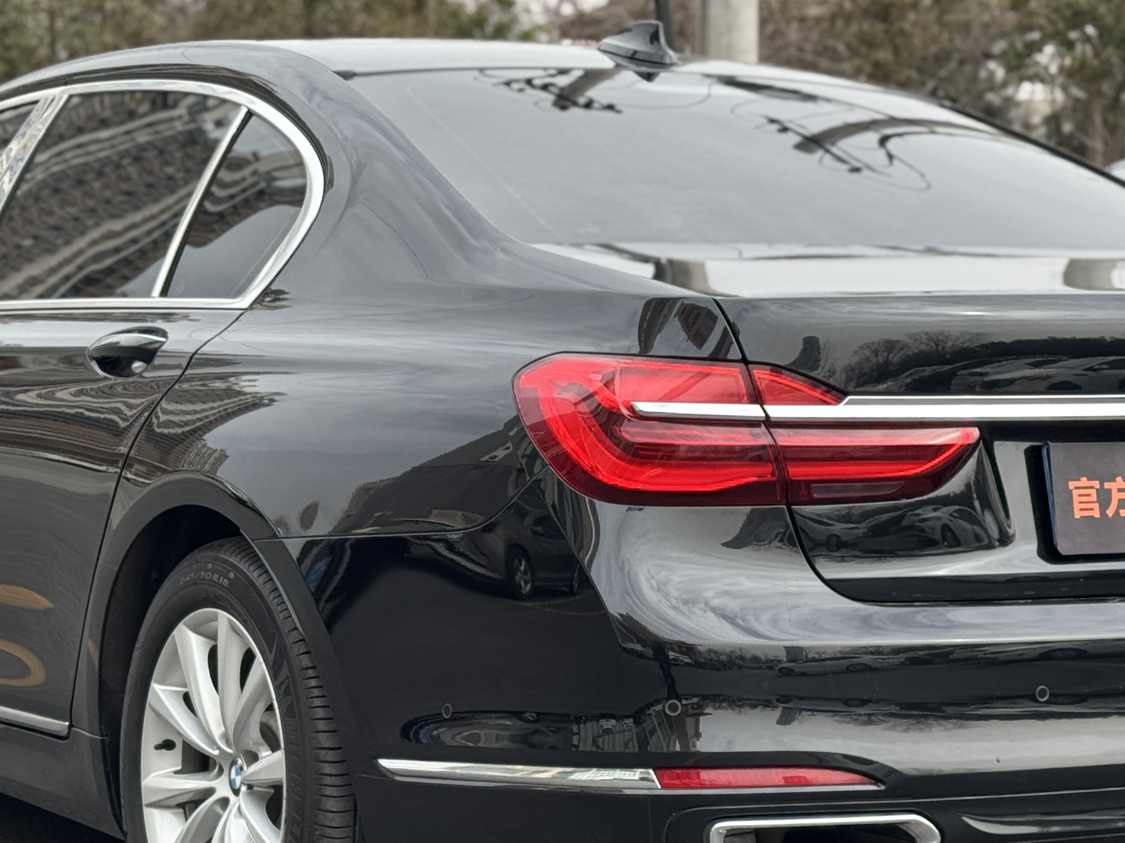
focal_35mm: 97
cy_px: 535
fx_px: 3152
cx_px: 581
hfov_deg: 20.2
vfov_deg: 15.2
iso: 64
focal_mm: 6.76
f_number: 1.78
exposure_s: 1/685
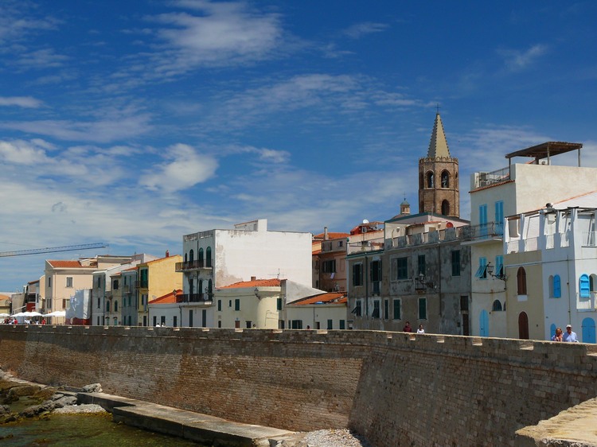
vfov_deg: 27.0
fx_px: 931
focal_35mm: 54
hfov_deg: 35.6
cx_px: 298
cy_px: 224
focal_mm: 11.4
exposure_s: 1/200
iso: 100
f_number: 5.6
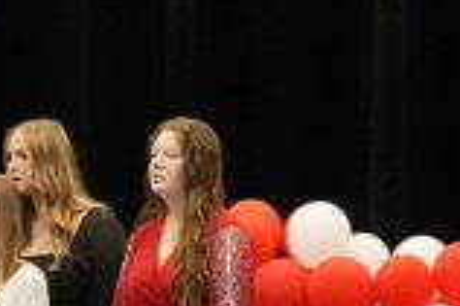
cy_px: 281
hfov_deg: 2.9
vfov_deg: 2.0
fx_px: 8935
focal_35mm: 700
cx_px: -972
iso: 10000
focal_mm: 72
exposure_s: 1/200
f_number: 4.5
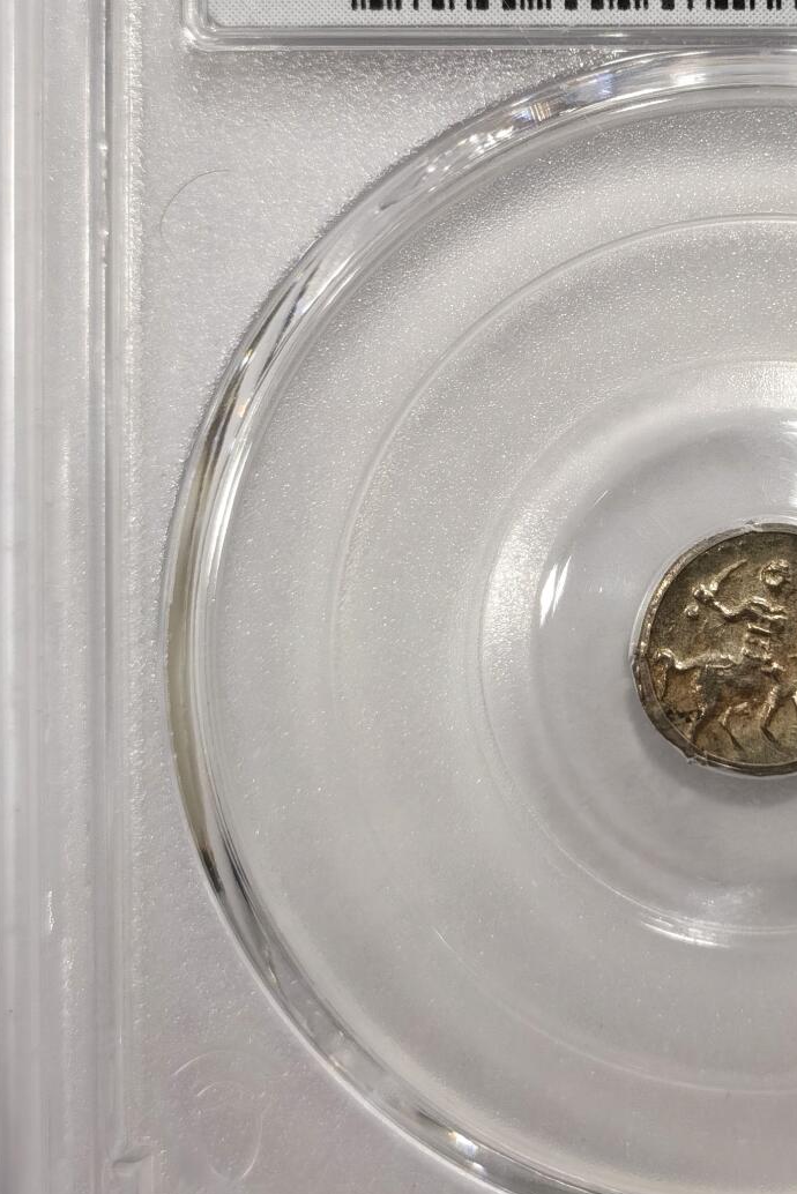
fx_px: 3252
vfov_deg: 20.7
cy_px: 356
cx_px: 761
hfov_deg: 13.8
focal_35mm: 98
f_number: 16
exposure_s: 1/100
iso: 80
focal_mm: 5.56
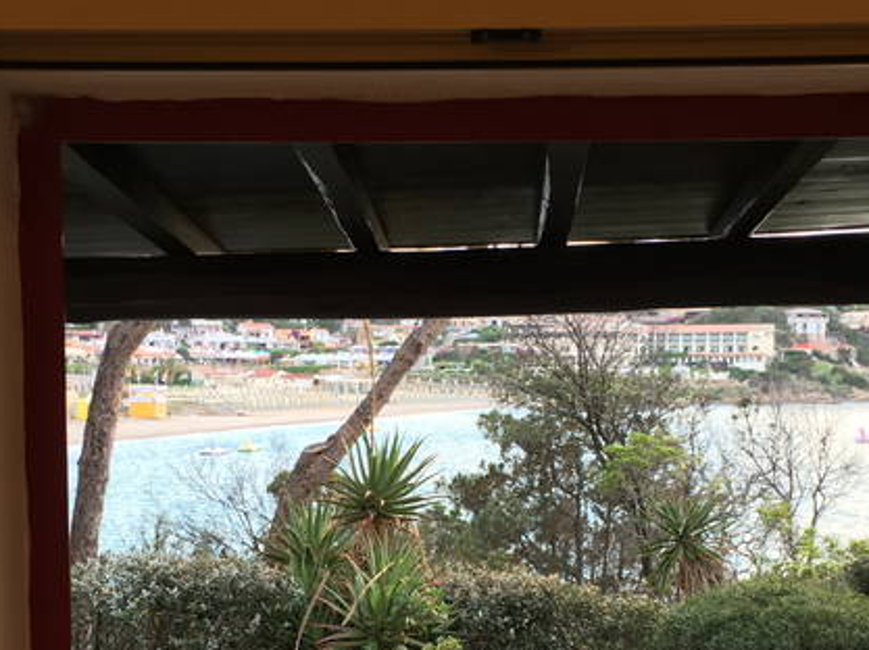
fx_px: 1380
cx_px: 444
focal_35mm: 55
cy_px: 481
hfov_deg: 35.0
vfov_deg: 26.2
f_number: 2.2
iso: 40
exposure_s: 1/33
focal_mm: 4.15
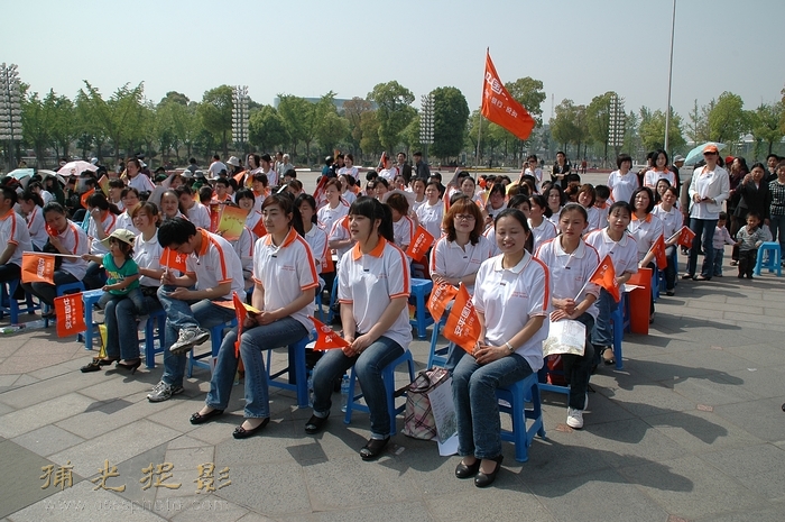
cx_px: 392
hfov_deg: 67.4
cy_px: 261
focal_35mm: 27
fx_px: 588
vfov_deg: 47.8
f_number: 10
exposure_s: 1/400
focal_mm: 18
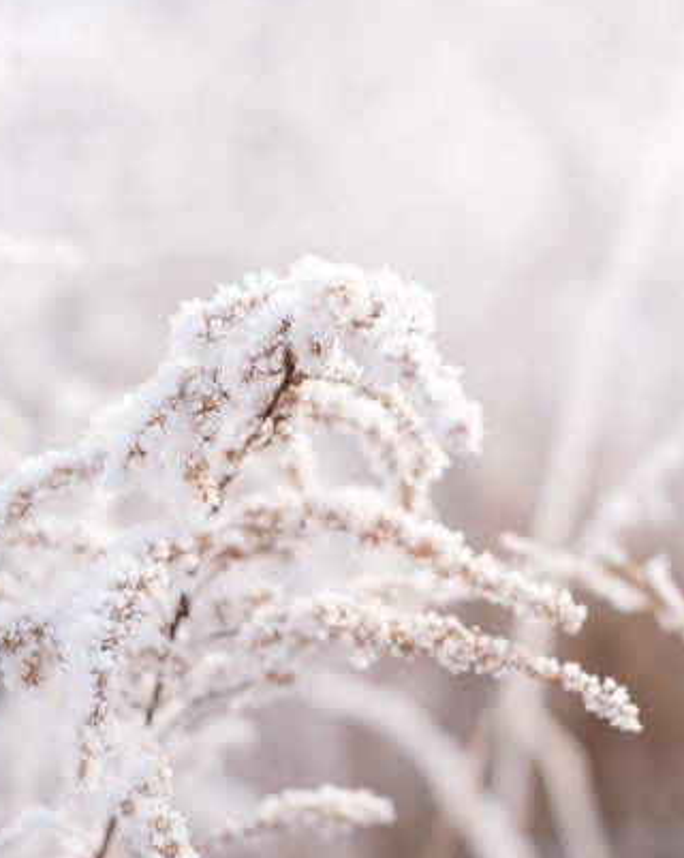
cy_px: 426
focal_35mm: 76
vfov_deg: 25.1
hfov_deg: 20.1
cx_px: 453
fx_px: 1926
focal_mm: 35
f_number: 3.2
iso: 200
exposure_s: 1/500
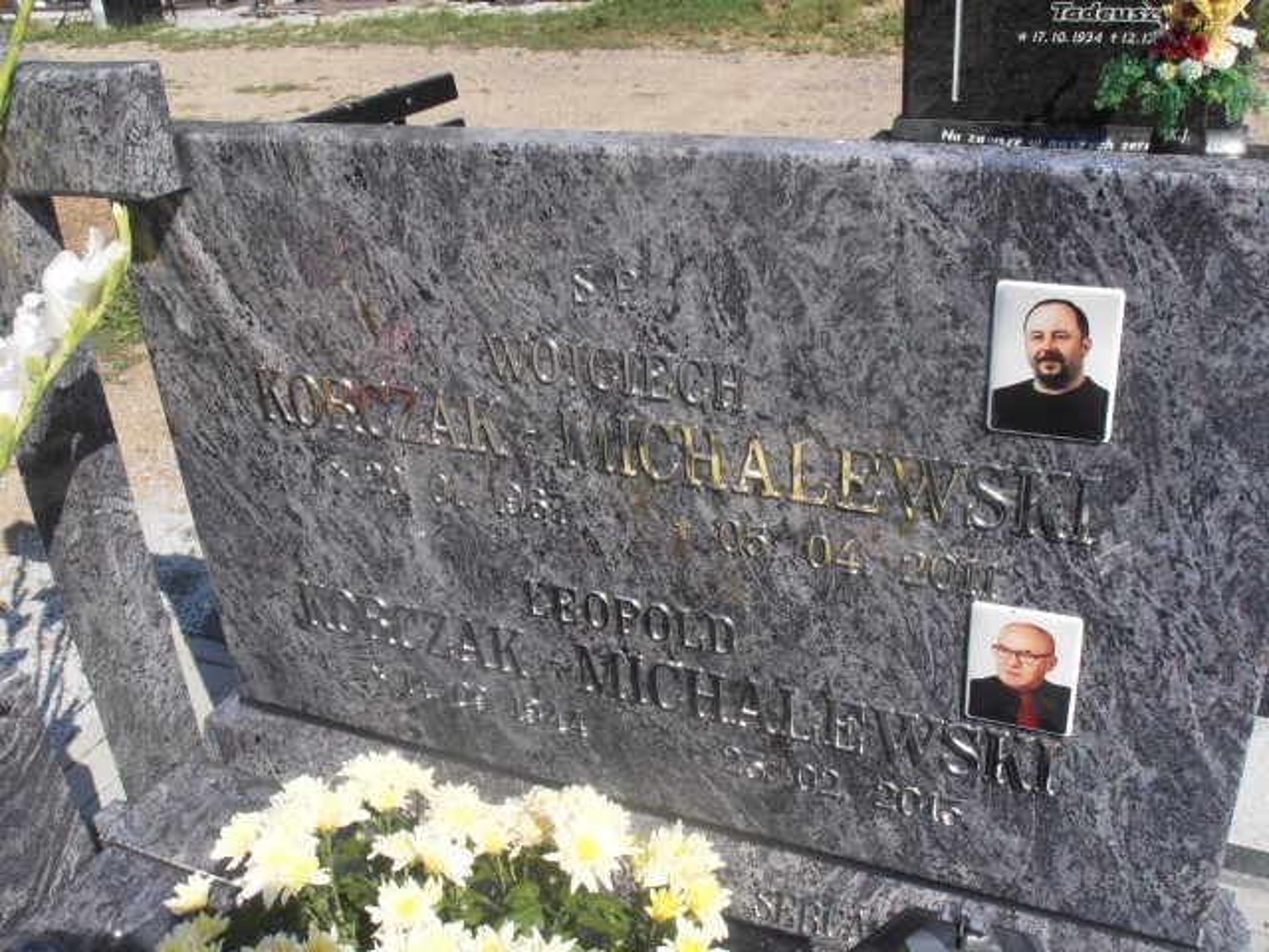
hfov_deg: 50.1
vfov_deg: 38.7
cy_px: 476
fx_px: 1356
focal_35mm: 37
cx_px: 634
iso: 80
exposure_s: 1/160
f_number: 9.9
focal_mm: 6.61
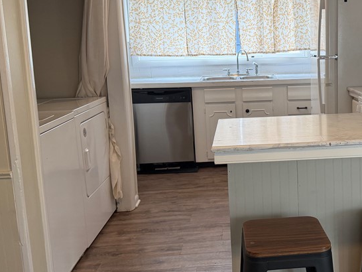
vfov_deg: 32.2
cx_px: 278
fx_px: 471
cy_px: 123
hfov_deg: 40.7
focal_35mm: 45
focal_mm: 6.76
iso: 125
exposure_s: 1/120
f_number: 1.78
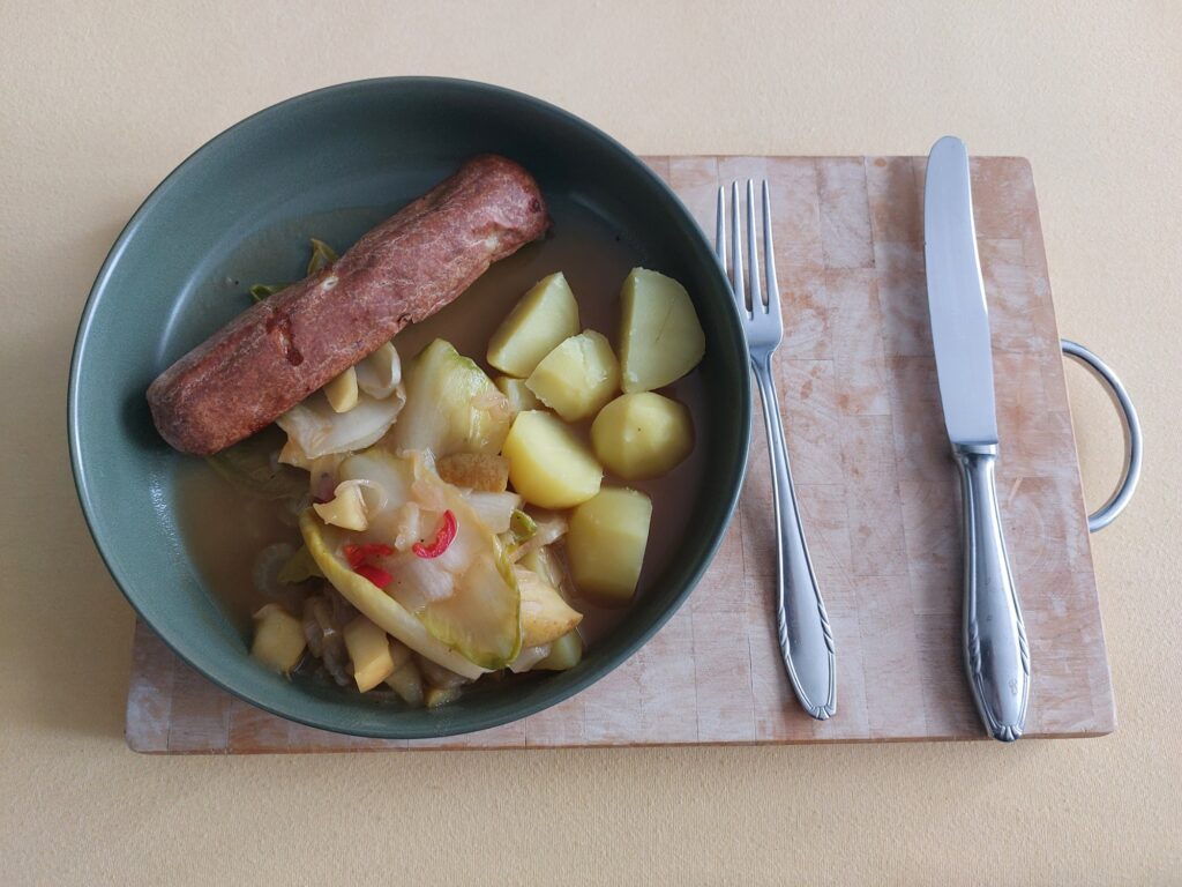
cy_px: 444
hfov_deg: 69.4
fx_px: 854
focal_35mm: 25
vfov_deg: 54.9
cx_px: 591
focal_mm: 5.23
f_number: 1.8
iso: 320
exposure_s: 1/50
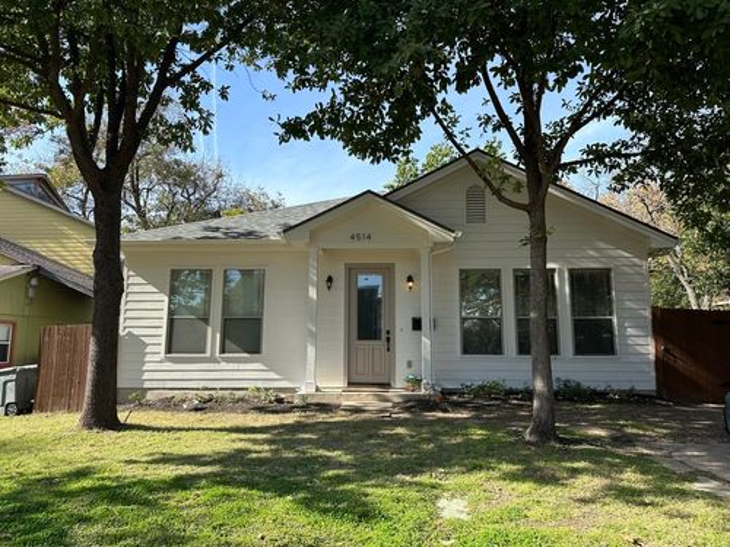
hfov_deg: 71.6
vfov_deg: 56.8
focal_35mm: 24
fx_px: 506
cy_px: 274
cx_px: 365
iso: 80
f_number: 1.78
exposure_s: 1/1664
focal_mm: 6.86
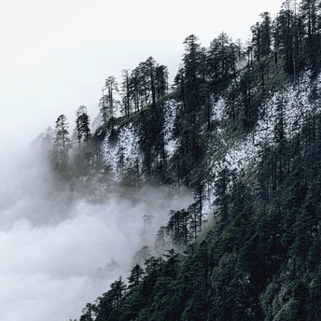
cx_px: 165
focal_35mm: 237
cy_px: 124
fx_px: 2486
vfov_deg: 7.4
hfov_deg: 7.4
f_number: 9
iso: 160
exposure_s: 1/100
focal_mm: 150
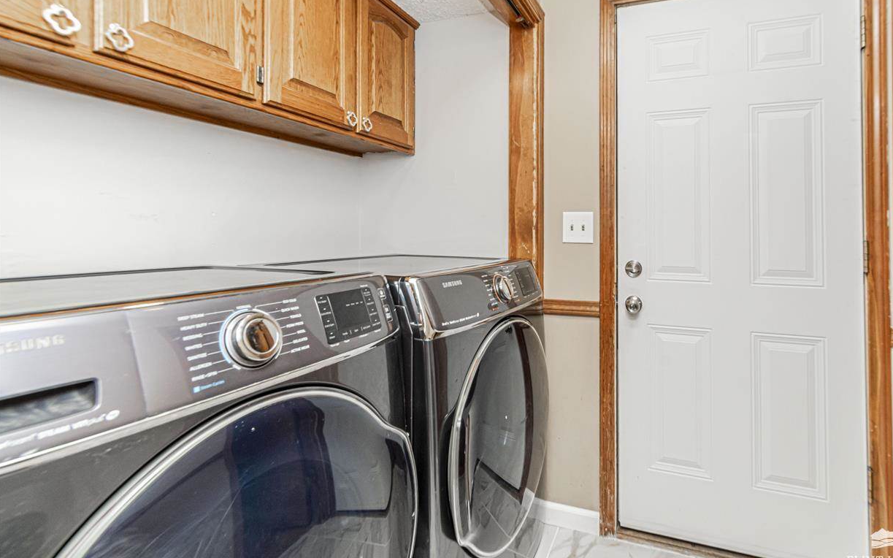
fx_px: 389
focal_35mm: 16
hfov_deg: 97.8
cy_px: 274
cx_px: 463
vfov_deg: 71.2
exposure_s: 1/60
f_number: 10
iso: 640
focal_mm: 10
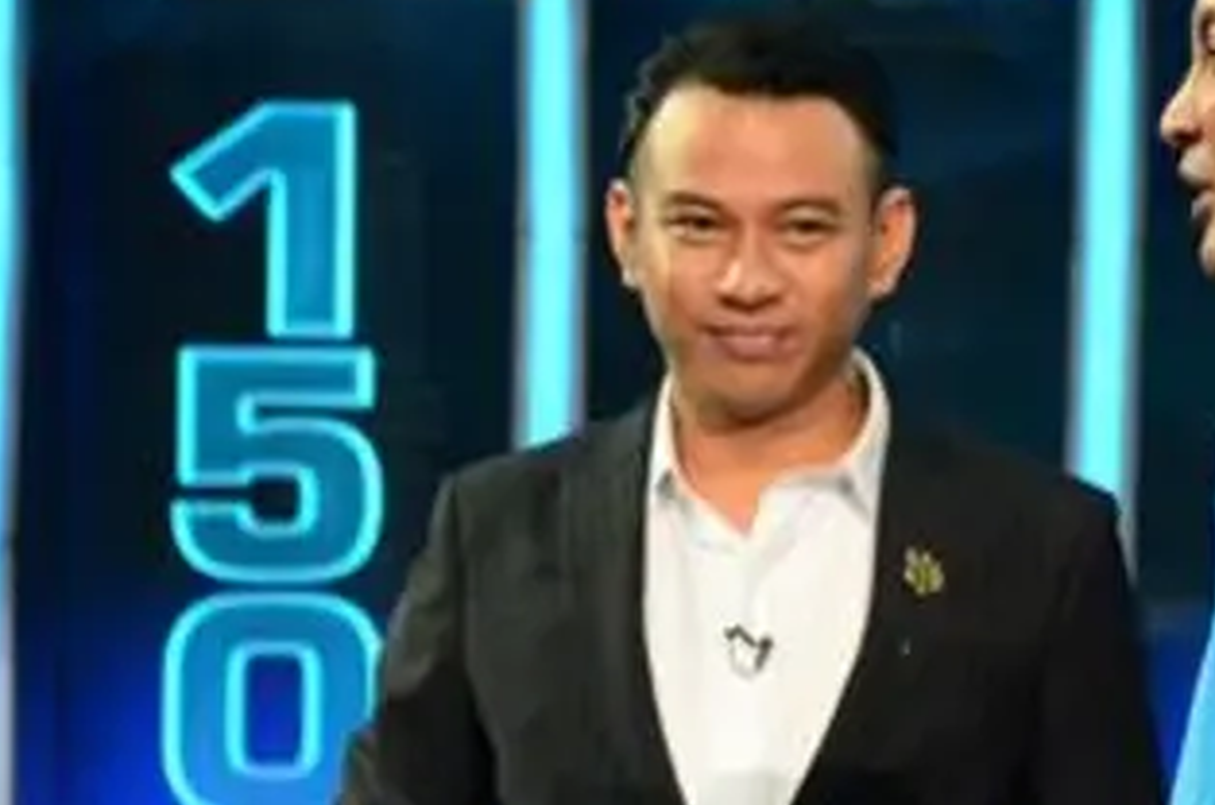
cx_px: 689
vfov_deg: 2.6
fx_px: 17582
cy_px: 600
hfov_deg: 4.0
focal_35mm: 522
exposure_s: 1/500
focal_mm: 140
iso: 5000
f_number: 5.6
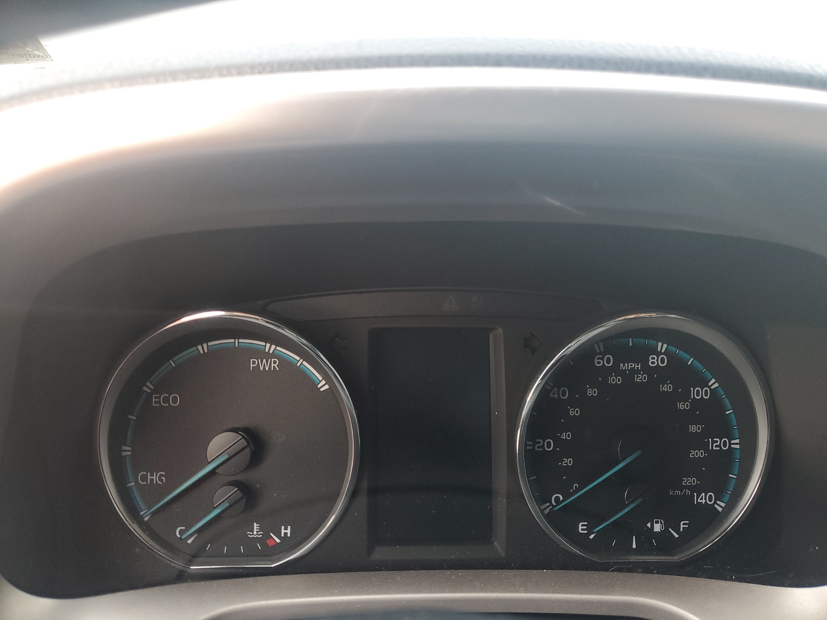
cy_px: 310
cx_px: 414
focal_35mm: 26
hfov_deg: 67.3
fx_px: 621
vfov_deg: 53.1
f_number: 1.5
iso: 86
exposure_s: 1/60.2
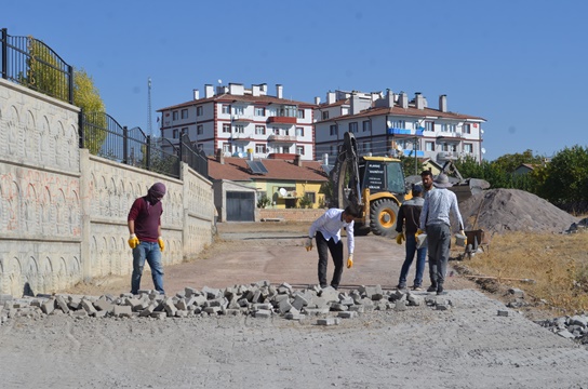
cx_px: 294
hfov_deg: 24.7
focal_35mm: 82
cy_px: 194
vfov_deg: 16.5
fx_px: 1344
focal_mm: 55
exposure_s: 1/320
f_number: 9
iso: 100
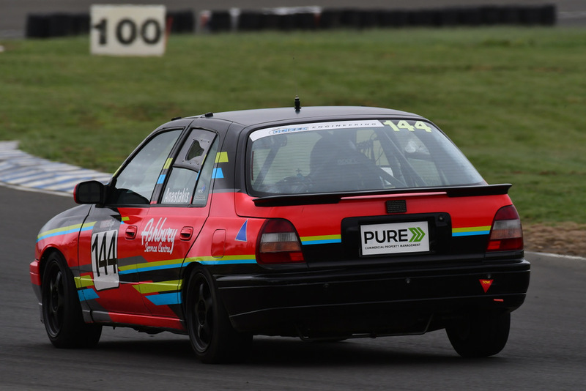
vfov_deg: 1.9
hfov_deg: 2.9
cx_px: 293
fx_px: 11724
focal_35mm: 720
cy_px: 196
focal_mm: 480
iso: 400
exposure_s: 1/640
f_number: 10
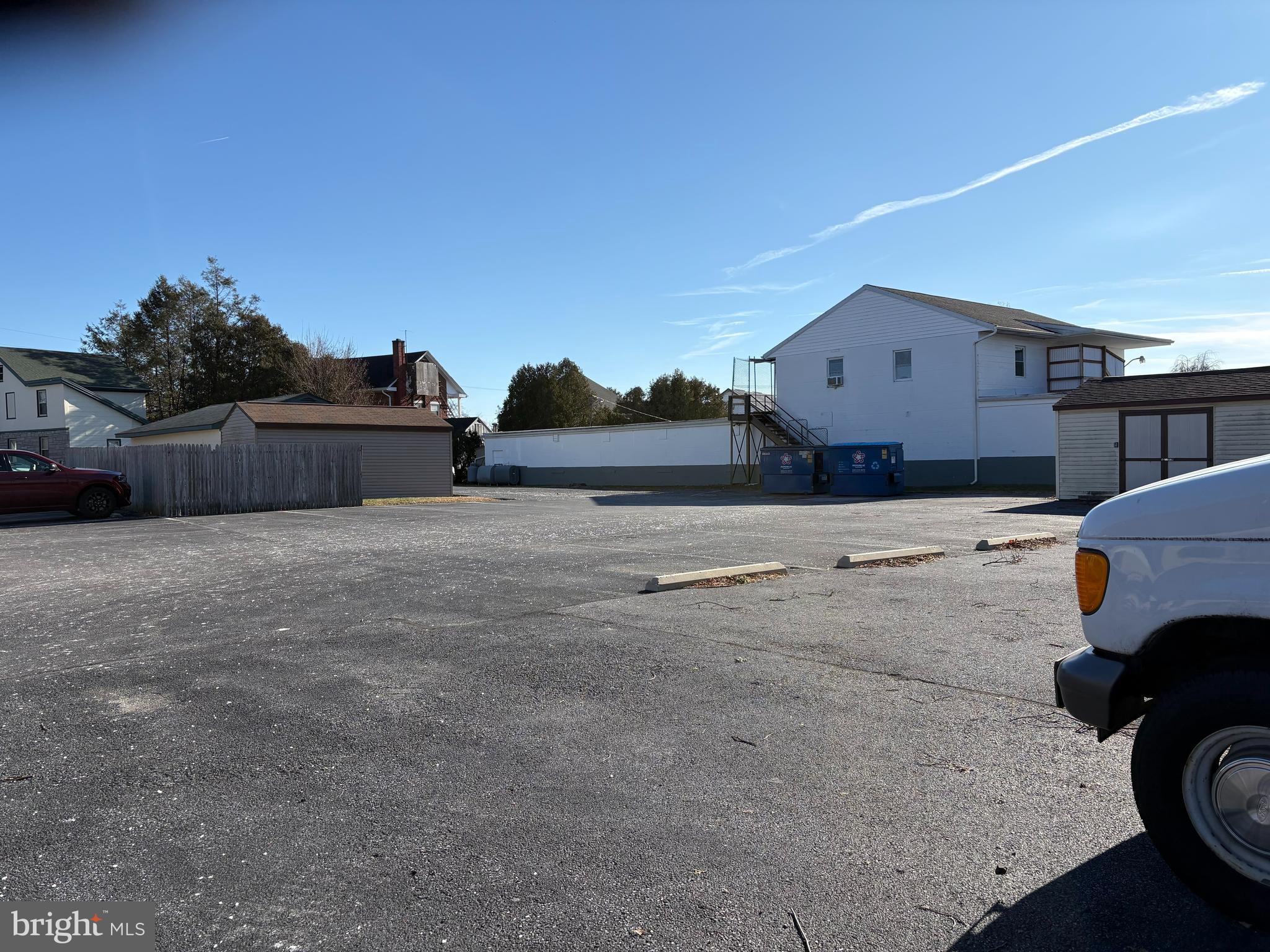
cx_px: 635
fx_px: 954
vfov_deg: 53.1
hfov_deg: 67.3
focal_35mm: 26
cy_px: 476
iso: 50
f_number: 1.6
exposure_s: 1/3831
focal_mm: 5.96
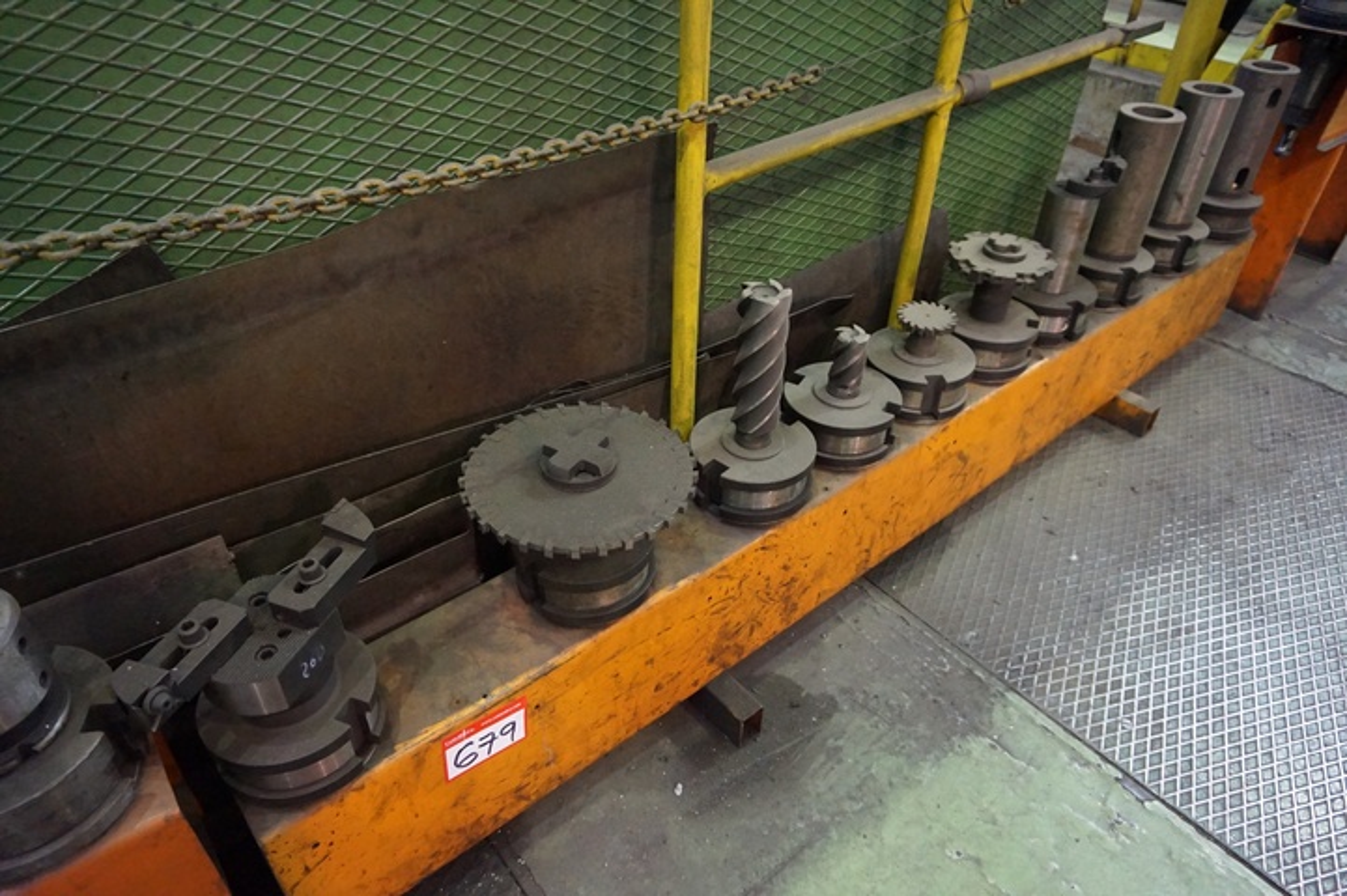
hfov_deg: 73.8
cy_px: 448
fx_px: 898
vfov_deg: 53.1
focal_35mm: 24
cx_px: 674
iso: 3200
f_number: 3.5
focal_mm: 16
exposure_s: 1/20
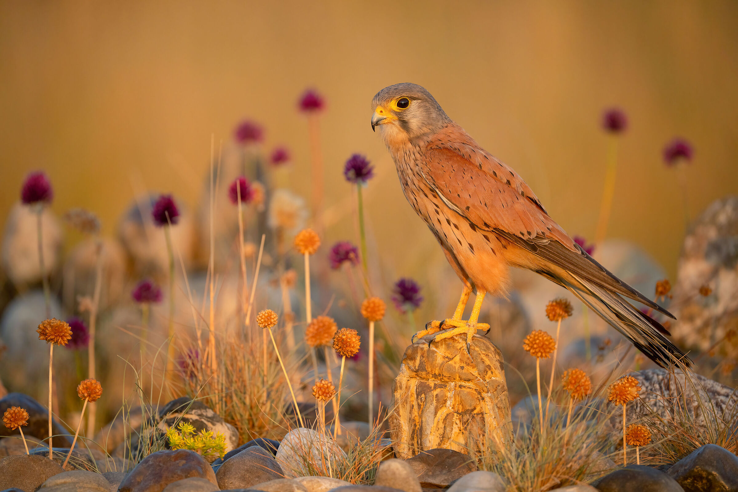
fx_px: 12299
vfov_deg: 2.3
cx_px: 369
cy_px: 246
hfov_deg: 3.4
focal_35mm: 600
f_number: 6.3
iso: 1250
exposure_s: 1/1250
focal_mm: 600
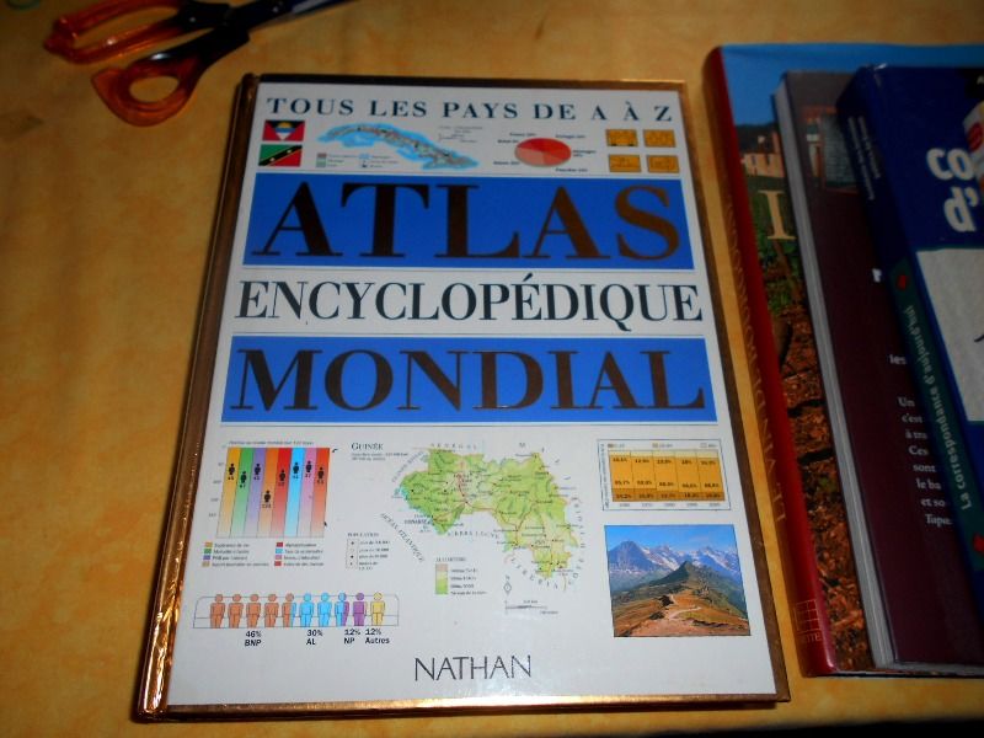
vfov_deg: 53.1
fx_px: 739
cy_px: 369
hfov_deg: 67.3
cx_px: 492
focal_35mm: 26
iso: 80
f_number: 3.2
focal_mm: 4.6
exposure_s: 1/25
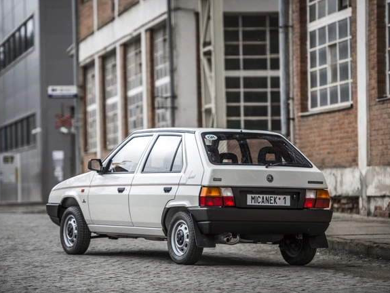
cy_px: 146
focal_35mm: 163
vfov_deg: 9.1
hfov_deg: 12.1
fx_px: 1838
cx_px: 185
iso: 200
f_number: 2.8
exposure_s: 1/320
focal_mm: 150
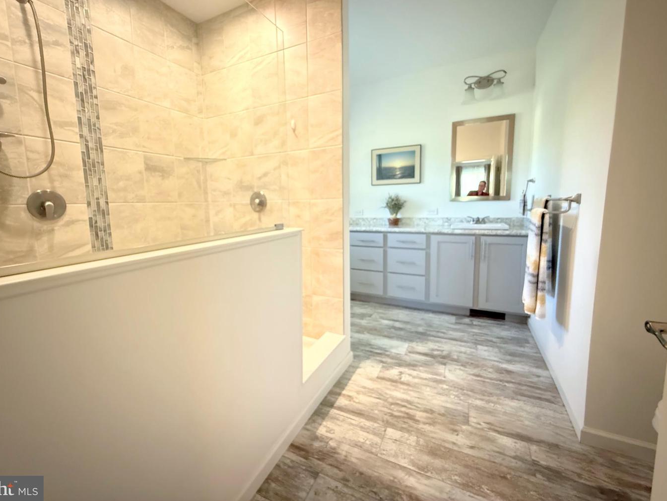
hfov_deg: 98.1
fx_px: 289
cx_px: 314
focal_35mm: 15
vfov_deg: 81.7
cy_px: 236
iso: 1000
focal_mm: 2.22
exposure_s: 1/60
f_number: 2.2
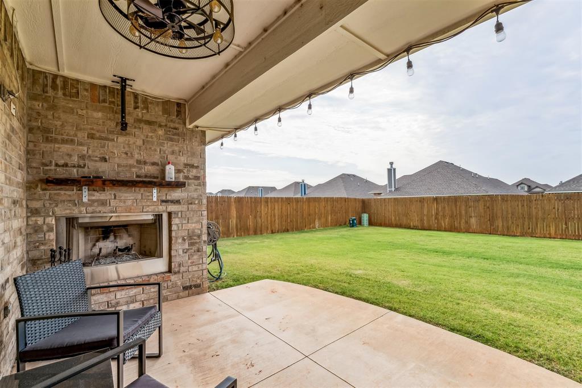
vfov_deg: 74.1
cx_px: 291
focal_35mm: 16
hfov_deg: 97.1
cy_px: 194
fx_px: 257
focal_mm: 10.6
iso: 200
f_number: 8
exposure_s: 1/125
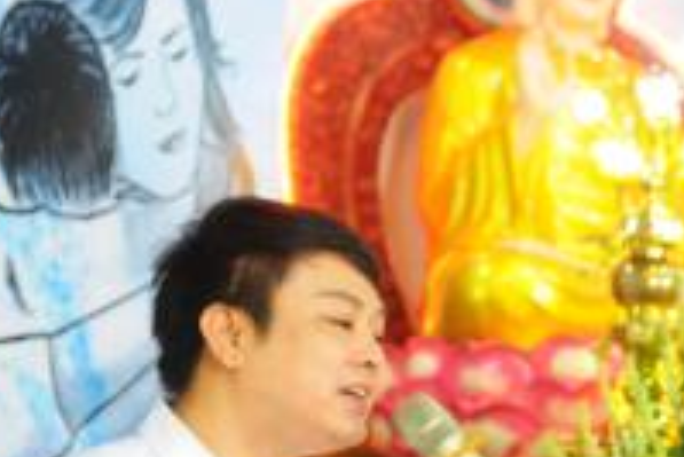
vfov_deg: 10.9
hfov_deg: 15.4
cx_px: 942
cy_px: 407
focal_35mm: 125
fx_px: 2377
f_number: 2.8
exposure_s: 1/40
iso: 800
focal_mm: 26
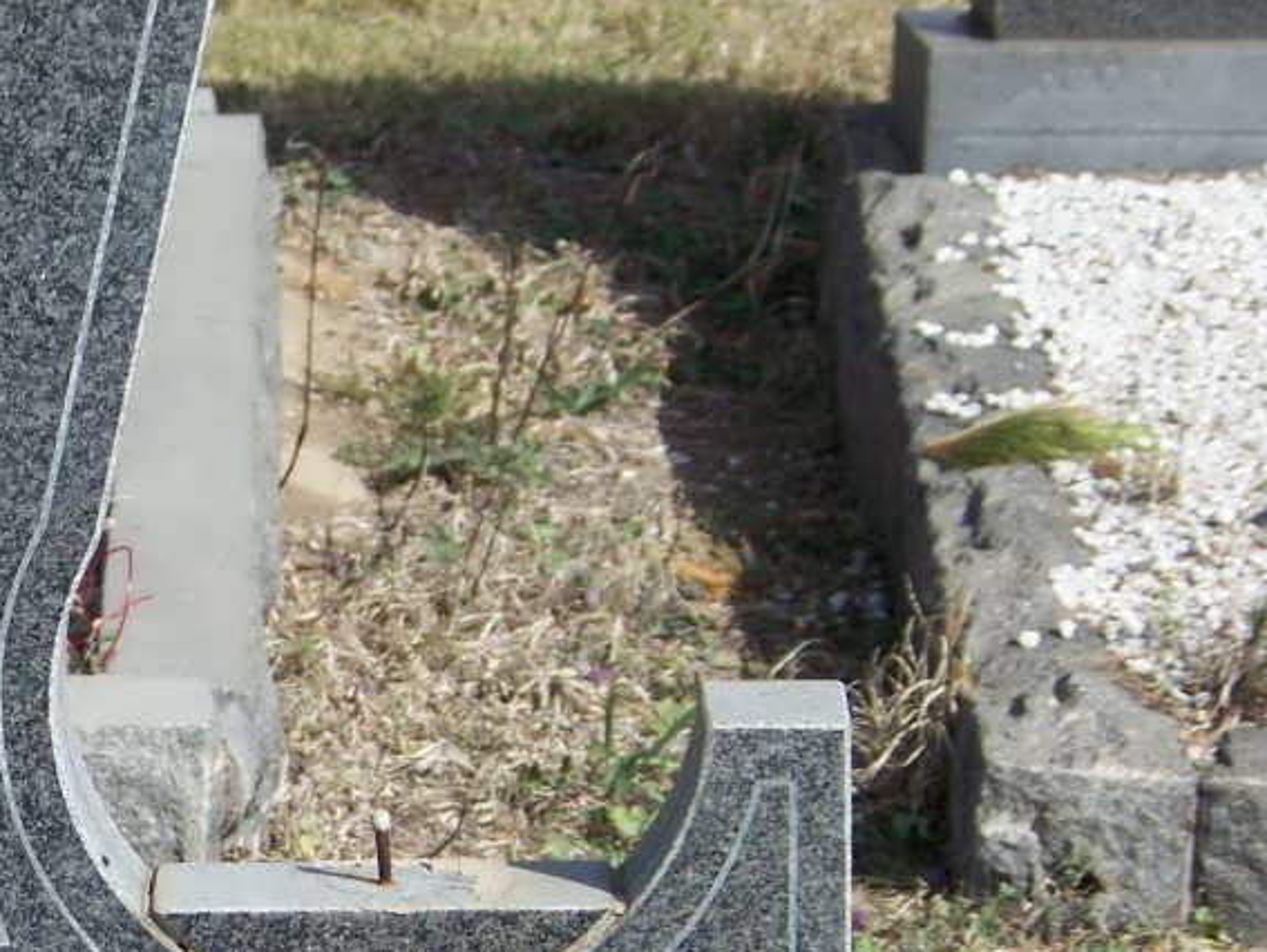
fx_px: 7435
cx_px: 69
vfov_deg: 7.3
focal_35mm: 203
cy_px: 842
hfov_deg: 9.7
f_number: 3.2
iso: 64
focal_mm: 16.2
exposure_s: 1/640
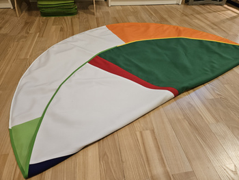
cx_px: 120
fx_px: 159
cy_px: 90
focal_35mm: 23
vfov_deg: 58.9
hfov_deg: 73.9
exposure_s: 1/100
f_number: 1.8
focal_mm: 5.4
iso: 250
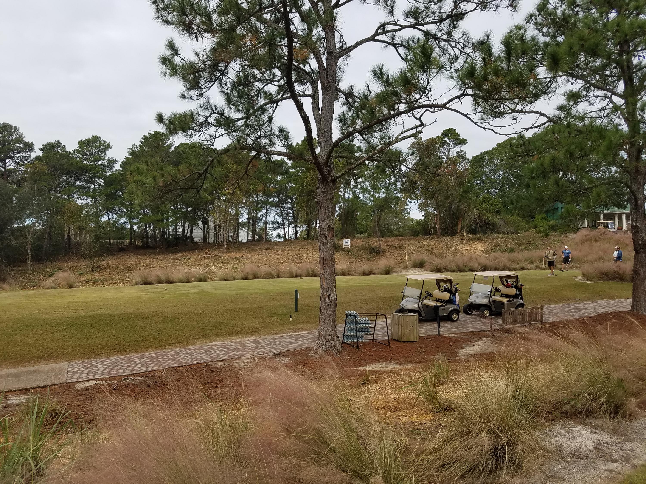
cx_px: 323
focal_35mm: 26
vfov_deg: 53.1
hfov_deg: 67.3
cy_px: 242
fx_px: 485
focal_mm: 4.2
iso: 50
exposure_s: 1/1656
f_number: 1.7
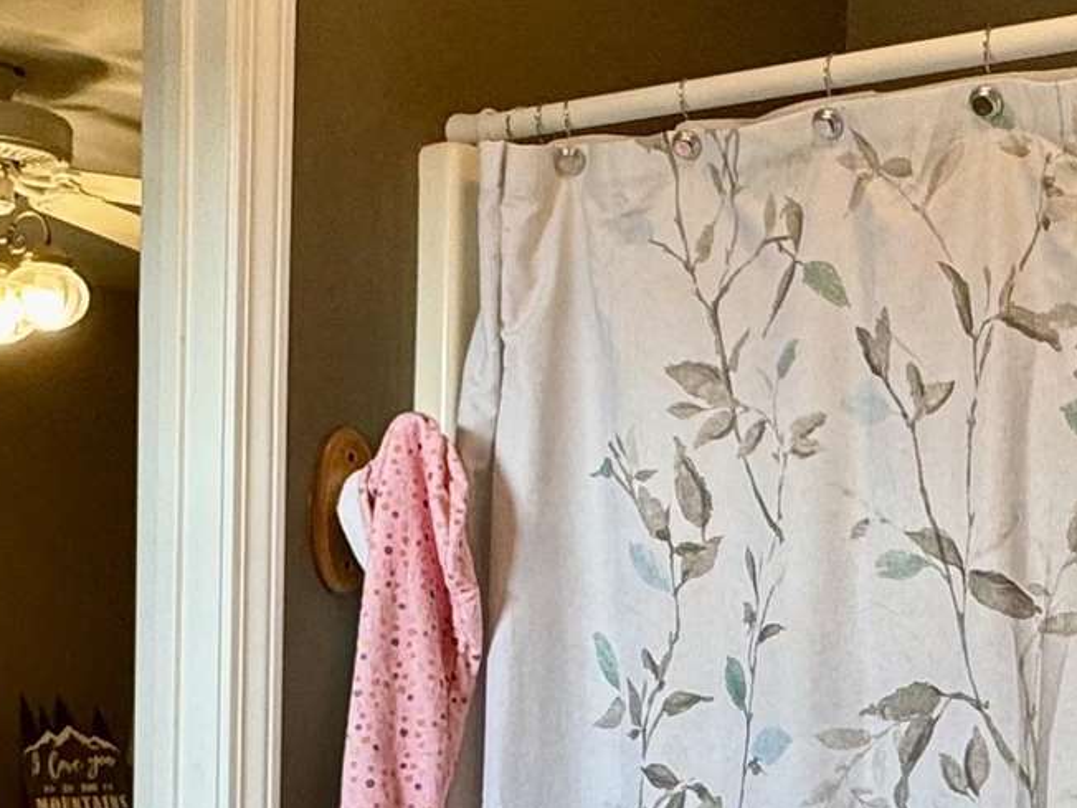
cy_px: 763
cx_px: 608
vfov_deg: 21.6
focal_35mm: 66
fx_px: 2053
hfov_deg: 29.4
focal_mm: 2.22
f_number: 2.2
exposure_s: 1/120
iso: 100
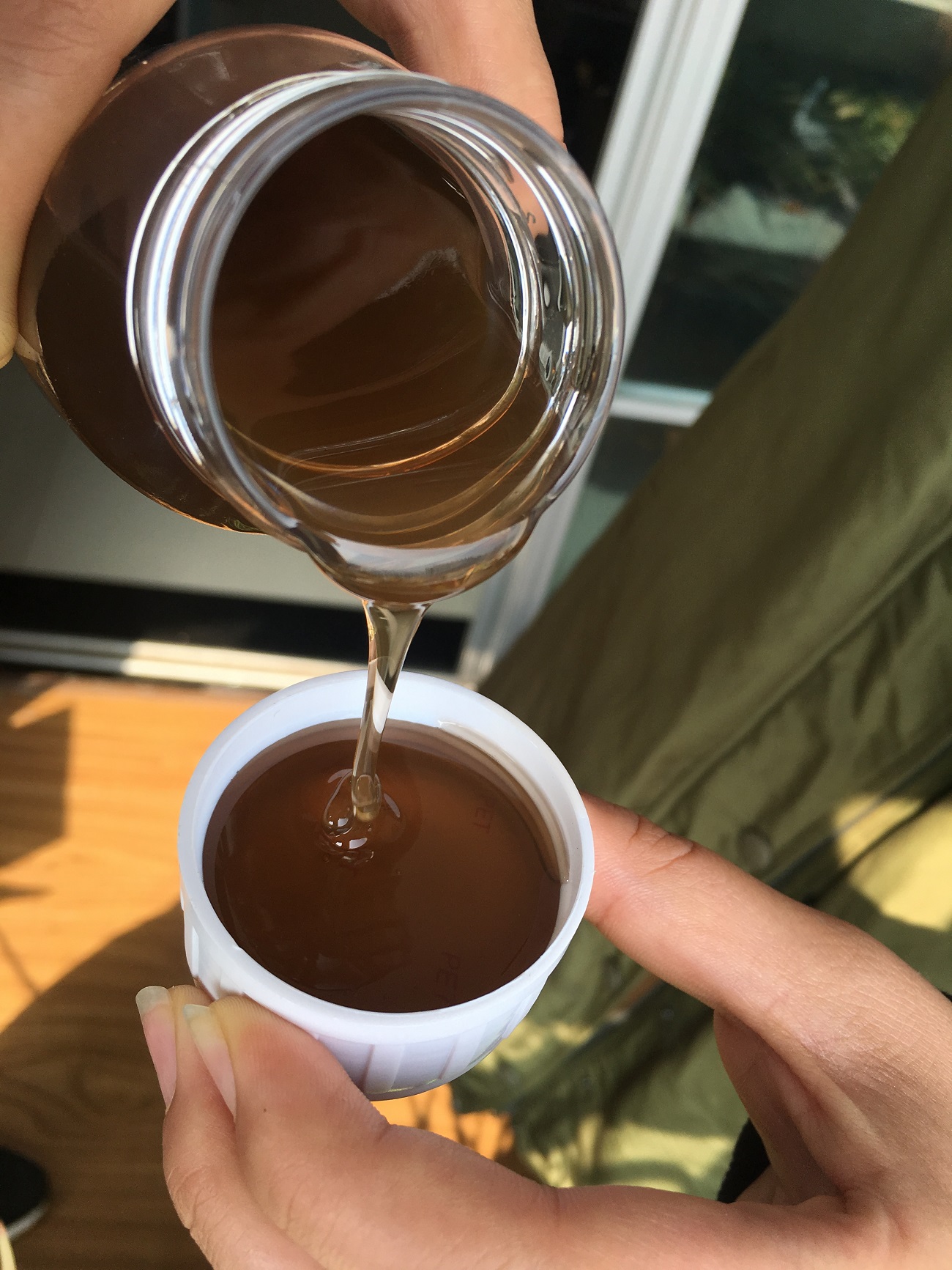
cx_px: 476
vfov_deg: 61.7
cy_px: 635
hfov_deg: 48.2
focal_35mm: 29
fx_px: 1063
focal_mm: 4.15
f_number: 2.2
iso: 25
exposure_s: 1/272
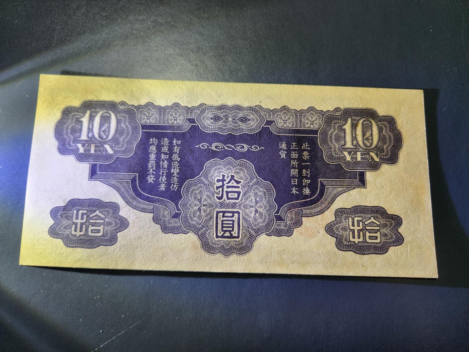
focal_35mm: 23
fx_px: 312
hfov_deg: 73.9
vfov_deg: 58.9
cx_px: 234
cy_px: 176
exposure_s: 1/56.5
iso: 64
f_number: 1.8
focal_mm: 5.4
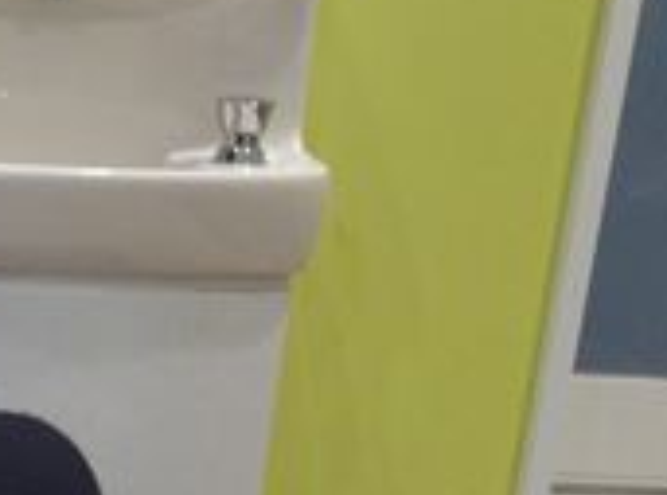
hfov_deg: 14.8
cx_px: -382
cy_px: 503
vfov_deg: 11.8
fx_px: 2362
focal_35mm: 123
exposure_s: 1/100
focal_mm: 4.28
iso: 80
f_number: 2.4
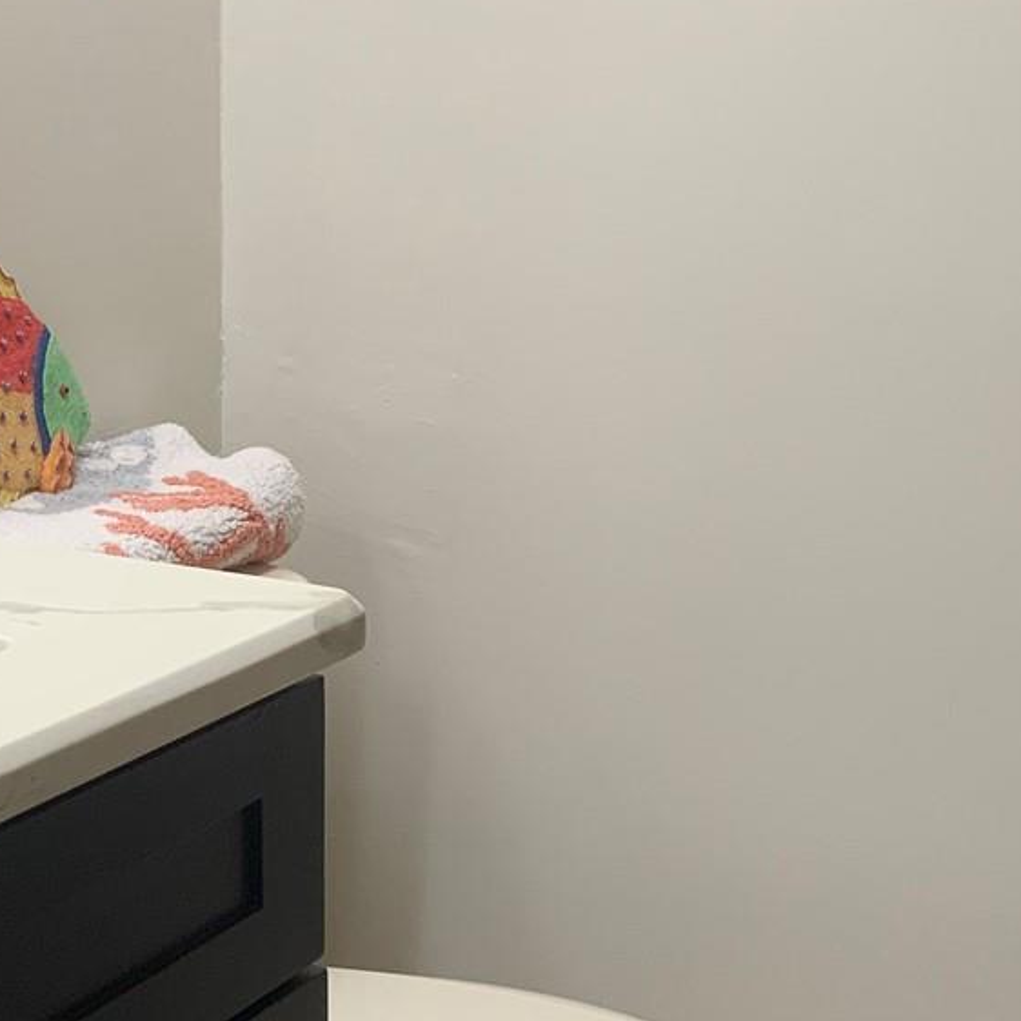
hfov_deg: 23.1
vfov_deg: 23.6
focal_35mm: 73
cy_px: 630
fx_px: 2436
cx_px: 118
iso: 50
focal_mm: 3
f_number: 1.8
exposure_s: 1/60
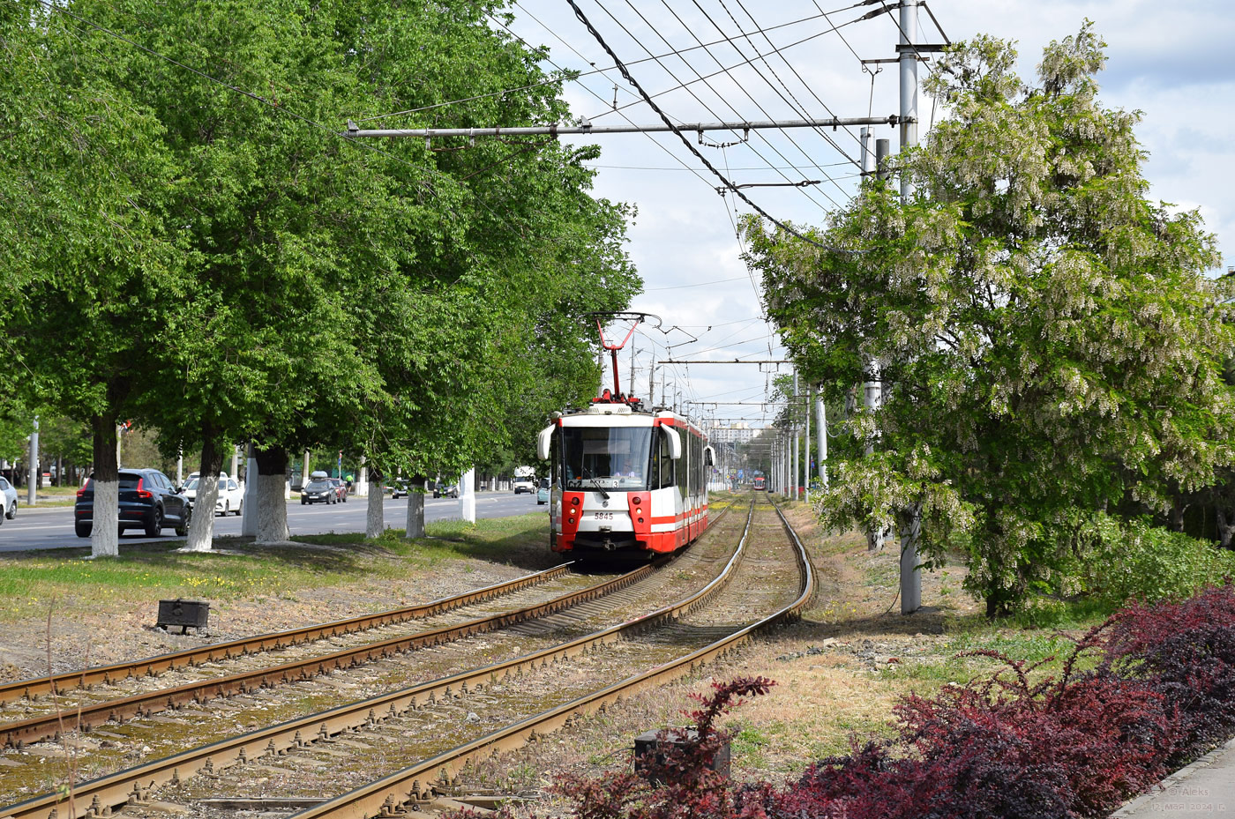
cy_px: 410
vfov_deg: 18.1
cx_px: 618
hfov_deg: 27.0
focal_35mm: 75
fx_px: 2569
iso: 200
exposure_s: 1/500
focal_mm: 50
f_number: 8
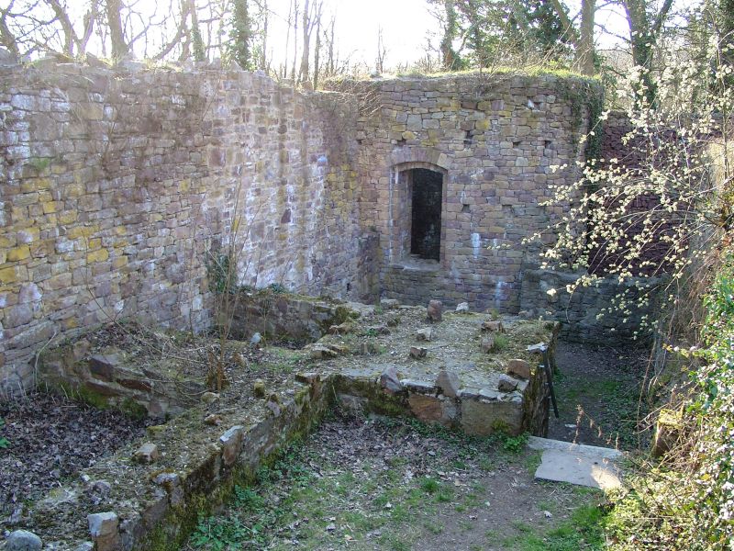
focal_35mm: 34
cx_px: 367
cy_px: 276
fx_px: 721
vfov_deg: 41.8
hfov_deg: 54.0
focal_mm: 7.13
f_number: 2.8
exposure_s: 1/84.9
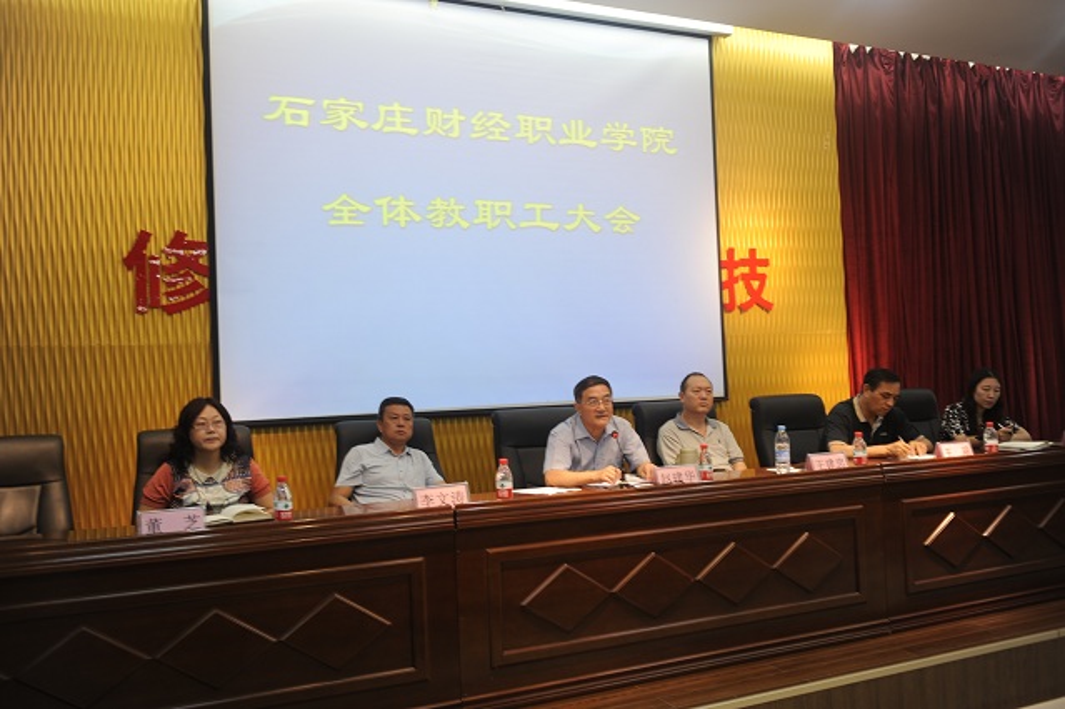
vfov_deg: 41.1
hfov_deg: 58.8
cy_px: 354
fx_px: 946
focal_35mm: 32
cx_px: 532
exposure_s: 1/13
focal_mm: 32
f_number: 2.8
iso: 200
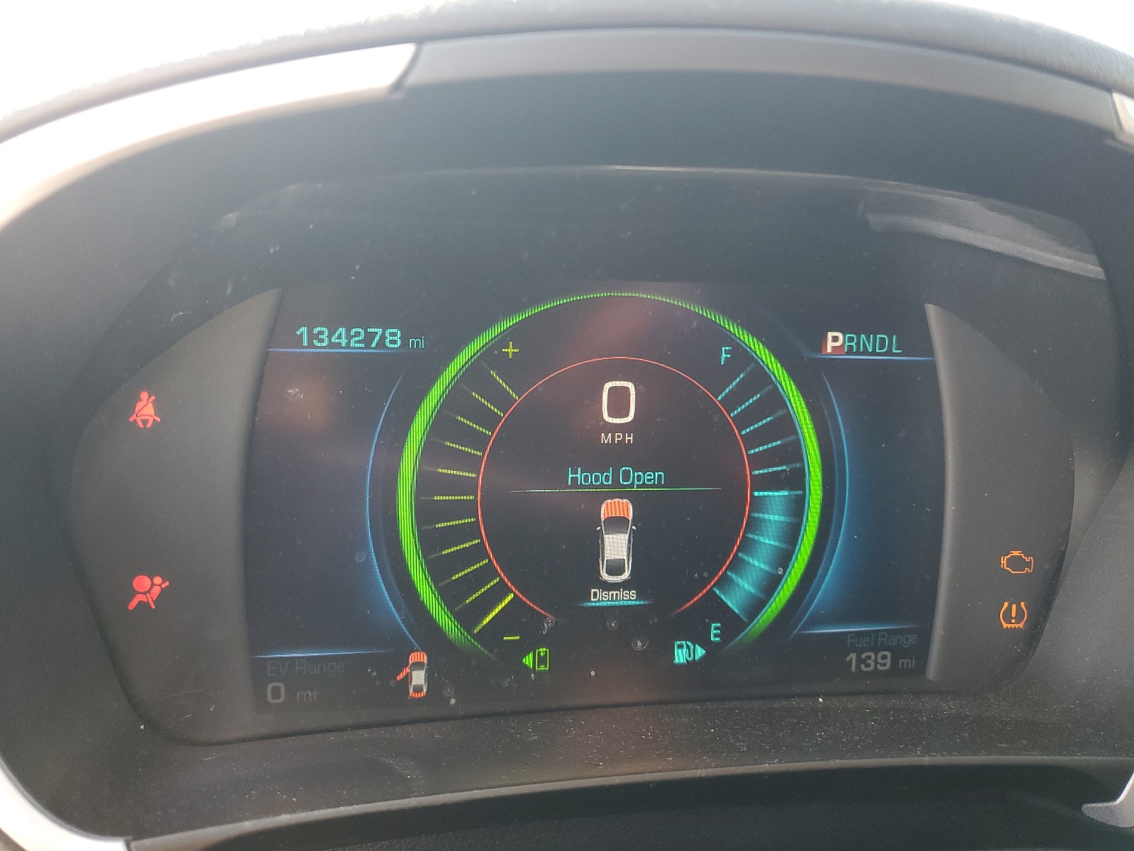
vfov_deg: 53.1
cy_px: 426
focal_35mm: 26
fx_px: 852
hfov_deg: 67.3
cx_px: 567
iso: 92
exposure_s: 1/120
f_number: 1.5
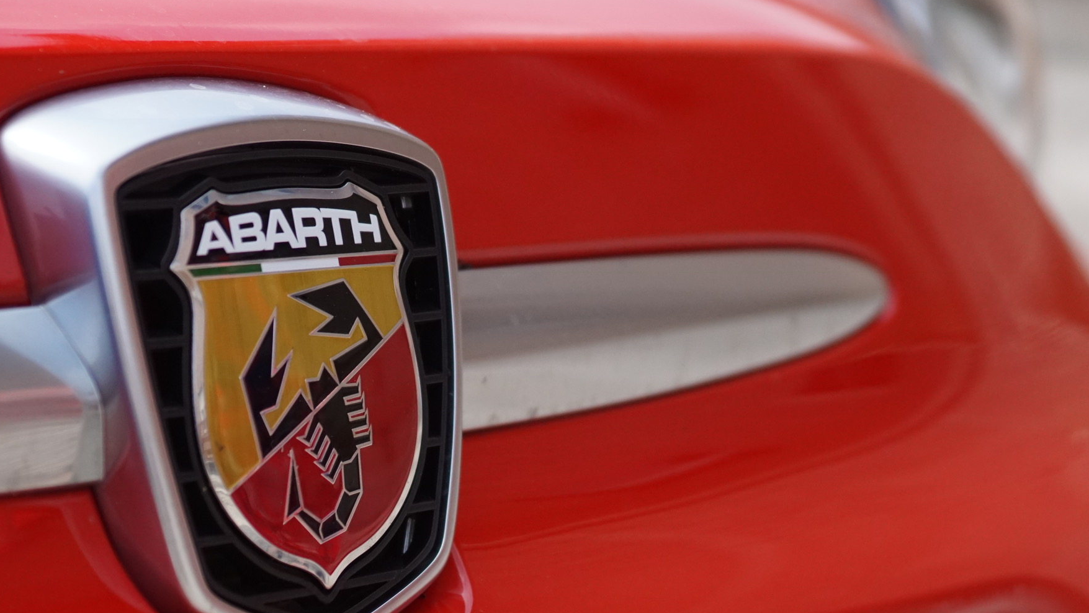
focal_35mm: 165
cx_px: 599
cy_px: 232
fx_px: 4764
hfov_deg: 13.0
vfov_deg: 7.4
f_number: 4.5
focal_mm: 80
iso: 800
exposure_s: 1/4000
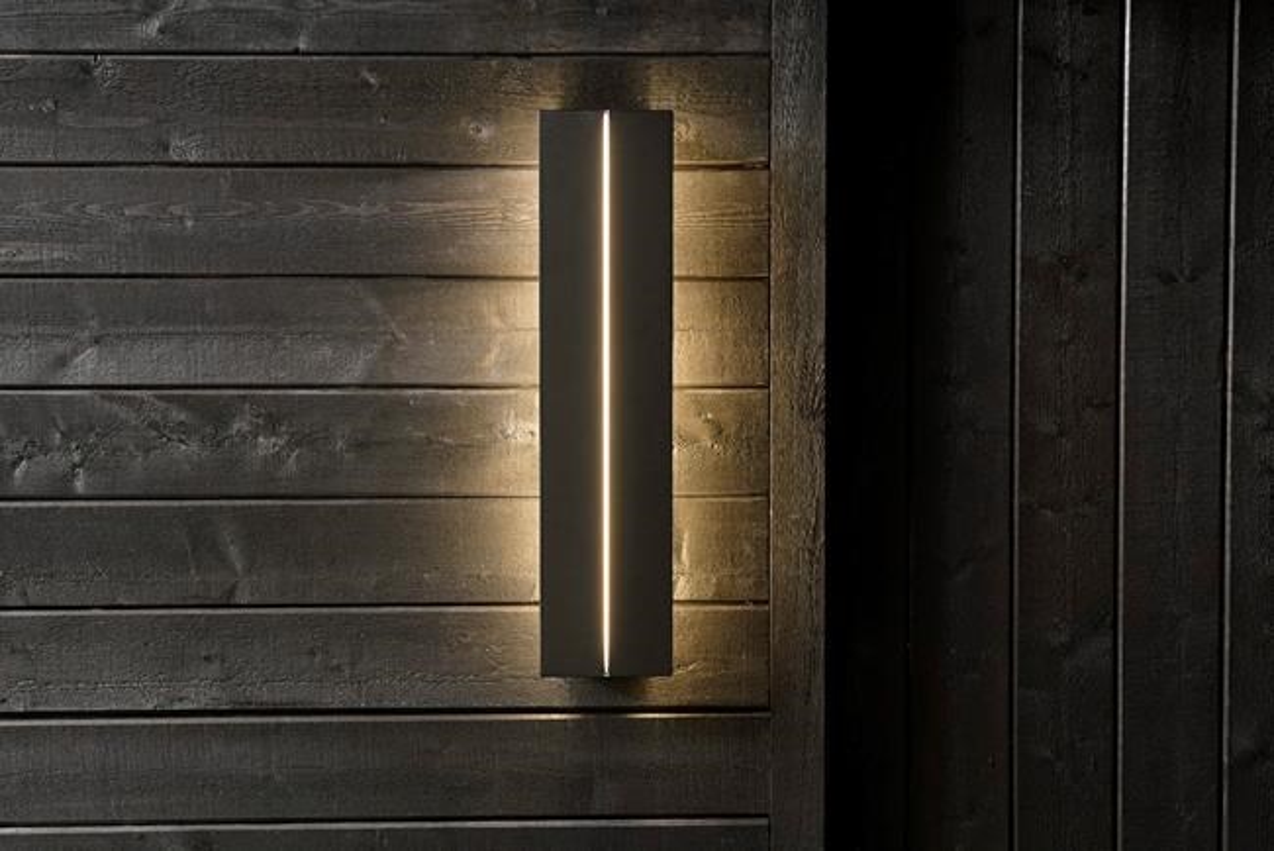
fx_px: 2372
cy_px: 426
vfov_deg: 20.3
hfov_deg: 30.1
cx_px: 637
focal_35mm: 67
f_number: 4.5
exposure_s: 1/4
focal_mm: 45
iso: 800
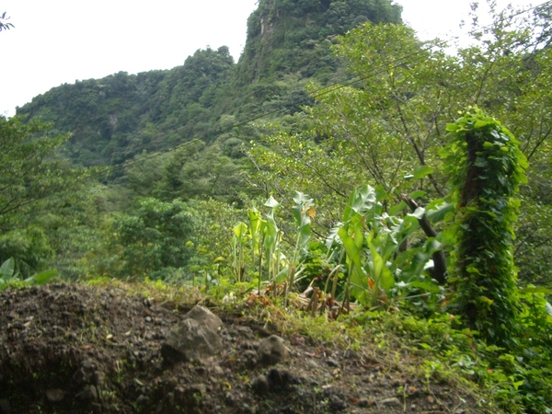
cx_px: 276
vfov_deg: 40.7
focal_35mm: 35
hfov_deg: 52.6
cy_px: 207
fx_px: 558
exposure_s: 1/500
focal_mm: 5.8
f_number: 2.6
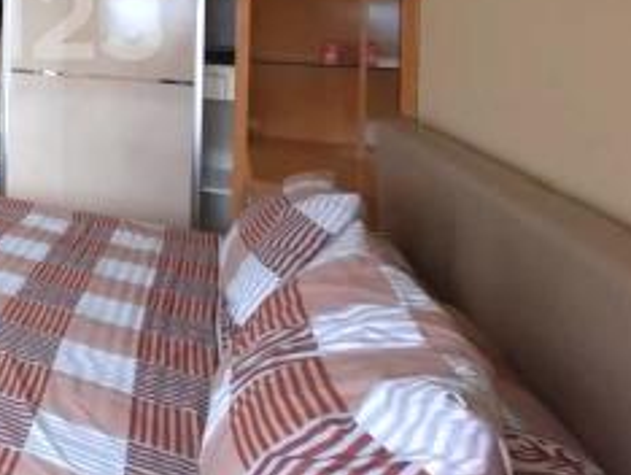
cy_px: 19
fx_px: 620
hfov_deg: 37.3
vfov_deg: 38.0
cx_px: -163
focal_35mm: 34
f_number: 2.2
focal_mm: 1.74
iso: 50
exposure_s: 1/50
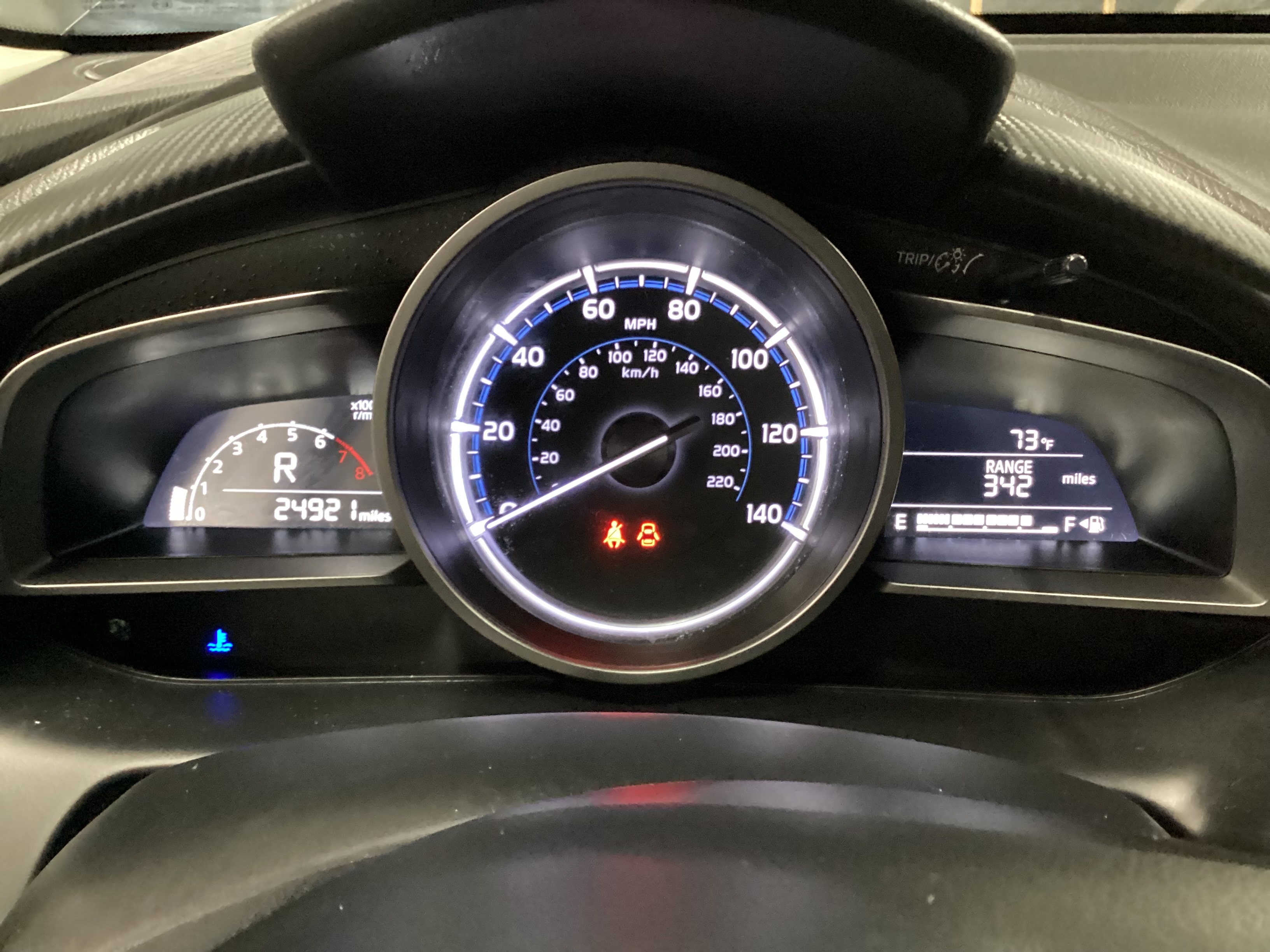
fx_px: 1137
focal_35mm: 31
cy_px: 476
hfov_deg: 58.4
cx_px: 635
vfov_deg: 45.4
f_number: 2.4
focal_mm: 3.3
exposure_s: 1/20
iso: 640
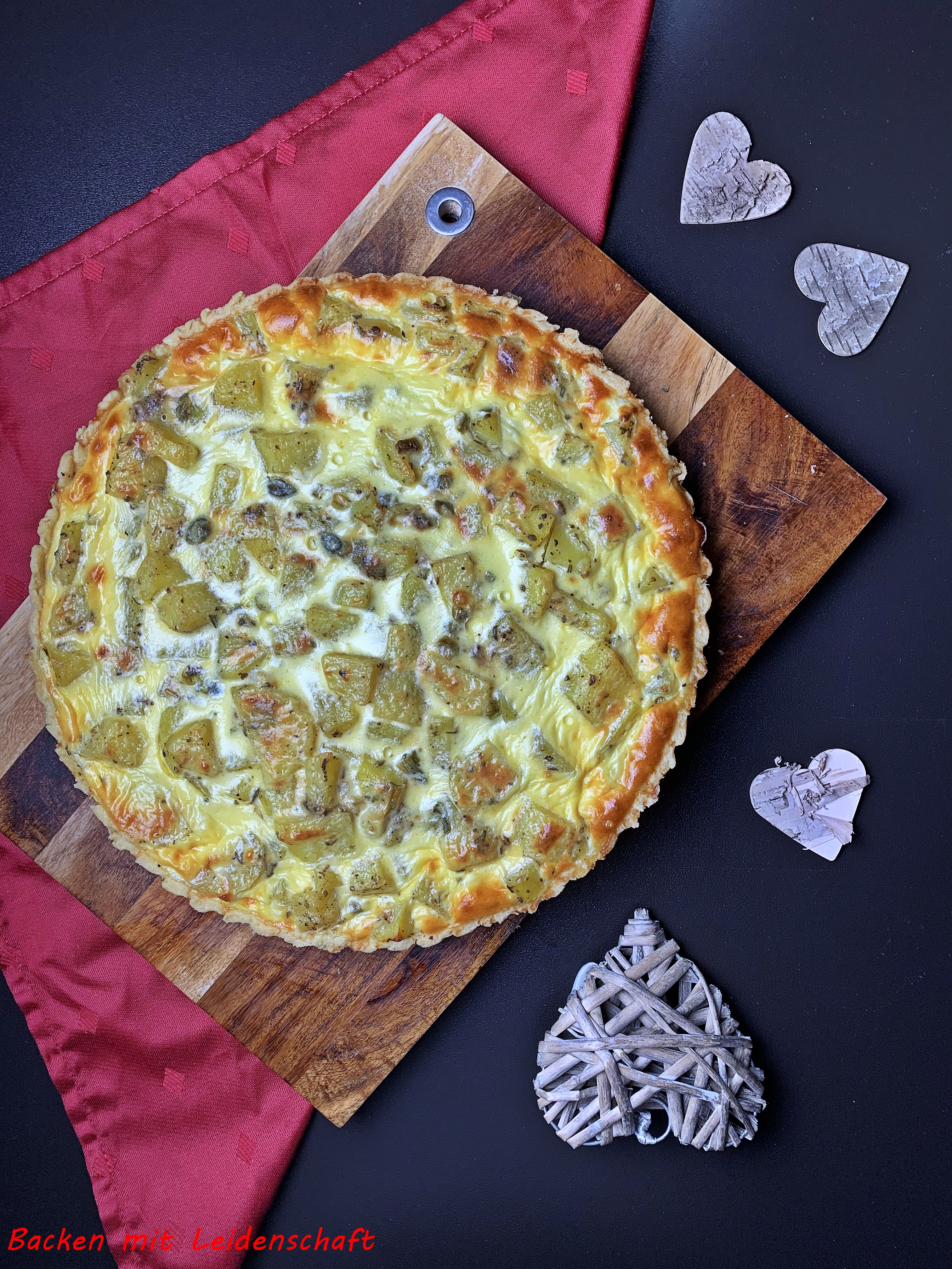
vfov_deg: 67.3
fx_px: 953
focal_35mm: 26
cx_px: 476
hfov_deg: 53.1
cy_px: 634
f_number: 1.8
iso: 40
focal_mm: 4.25
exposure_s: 1/100
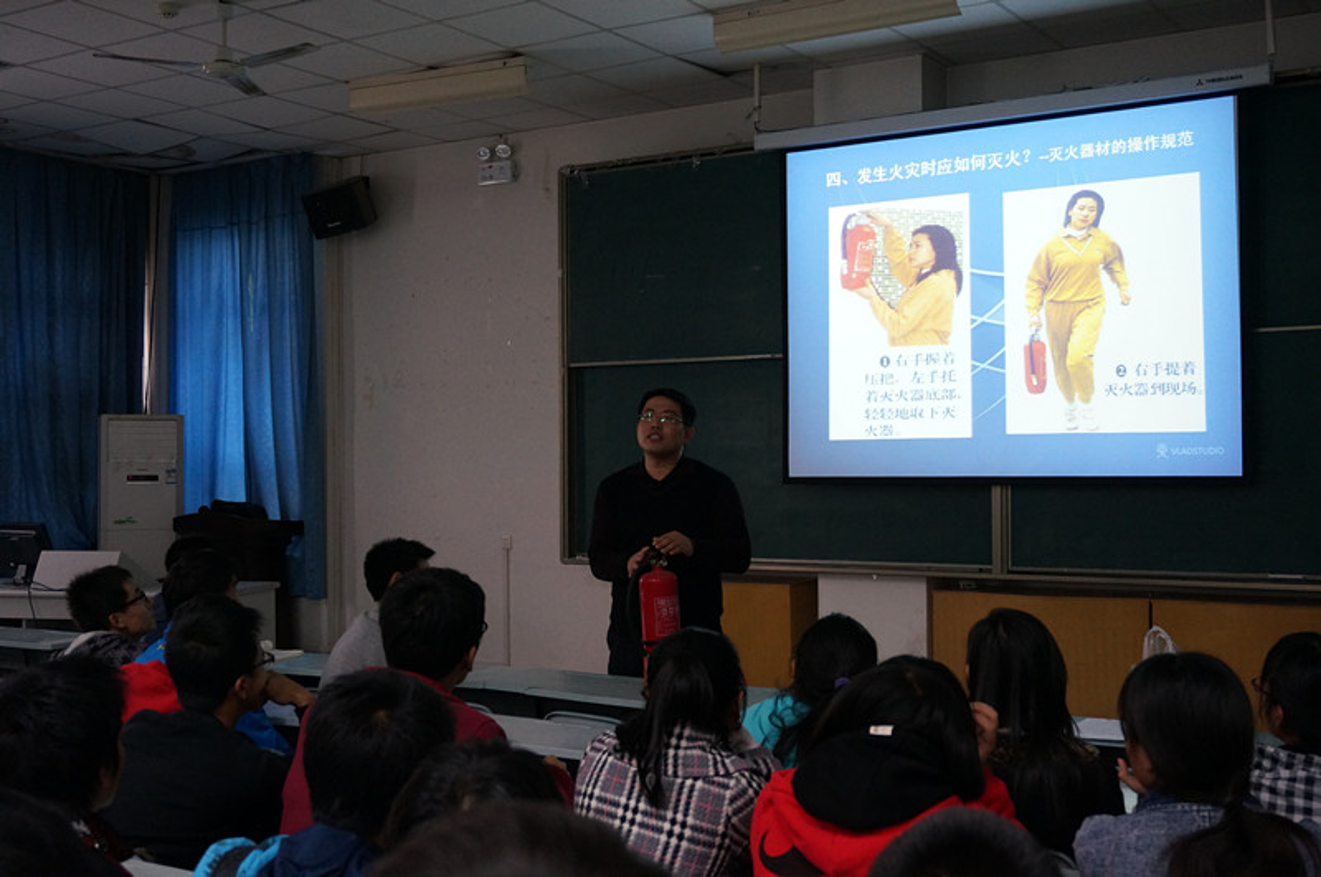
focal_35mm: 42
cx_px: 660
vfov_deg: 31.8
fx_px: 1539
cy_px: 438
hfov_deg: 46.5
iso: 1600
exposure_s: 1/60
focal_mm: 28
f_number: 4.5
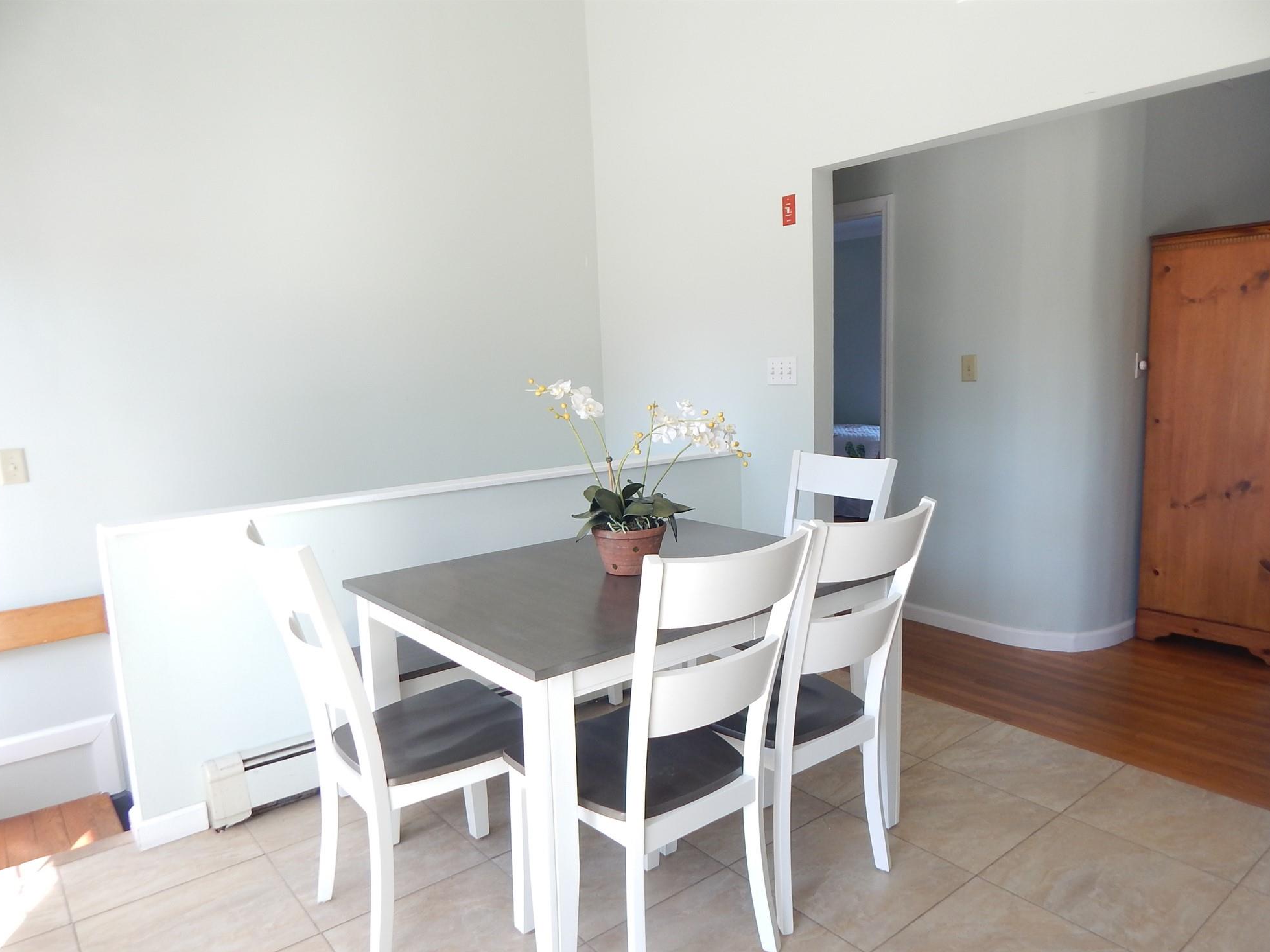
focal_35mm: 23
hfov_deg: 73.9
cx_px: 657
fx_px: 844
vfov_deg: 58.9
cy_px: 496
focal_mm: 4
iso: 125
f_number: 3
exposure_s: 1/30
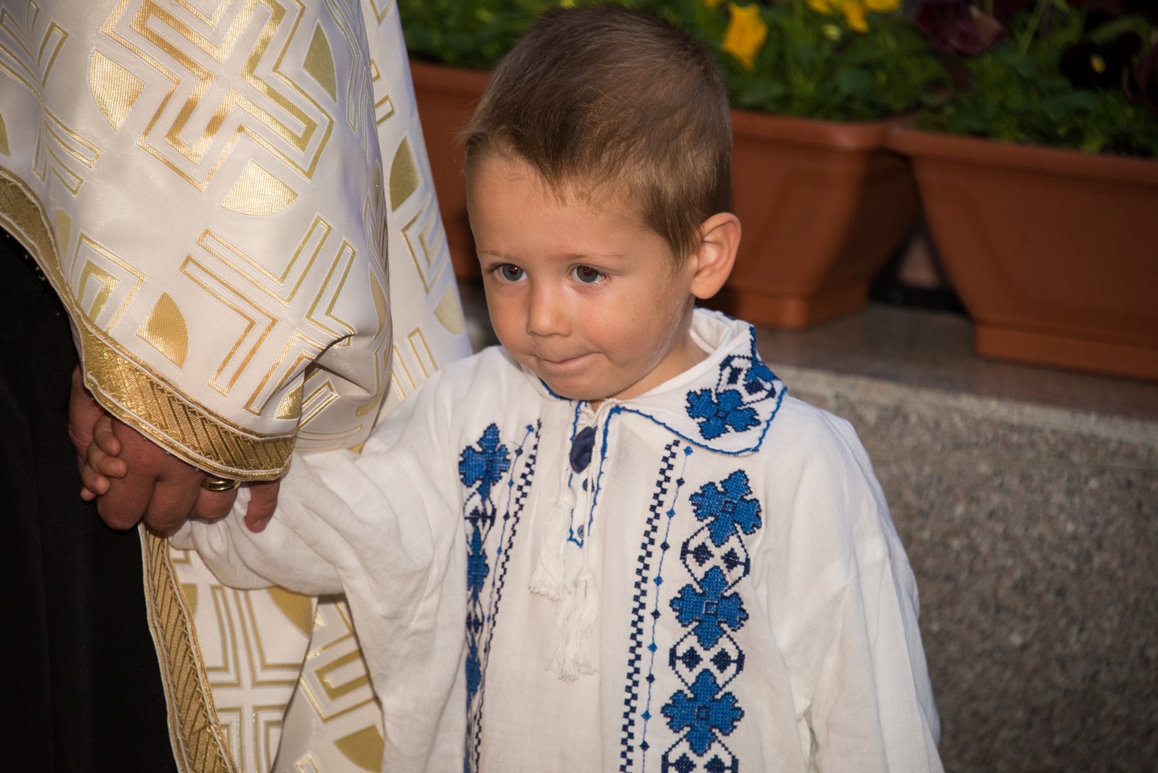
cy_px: 386
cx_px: 579
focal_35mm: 250
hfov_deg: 8.2
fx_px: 8044
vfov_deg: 5.5
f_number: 5.6
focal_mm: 250
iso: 1600
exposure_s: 1/80
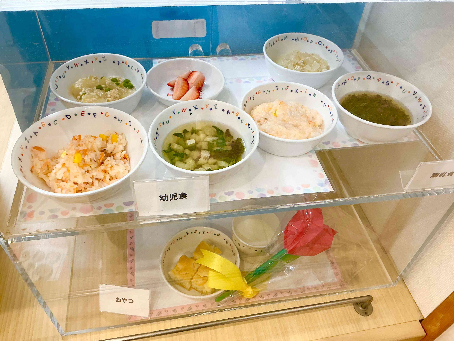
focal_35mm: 29
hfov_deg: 61.7
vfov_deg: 48.2
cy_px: 170
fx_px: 380
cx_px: 227
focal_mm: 3
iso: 64
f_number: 1.8
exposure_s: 1/60
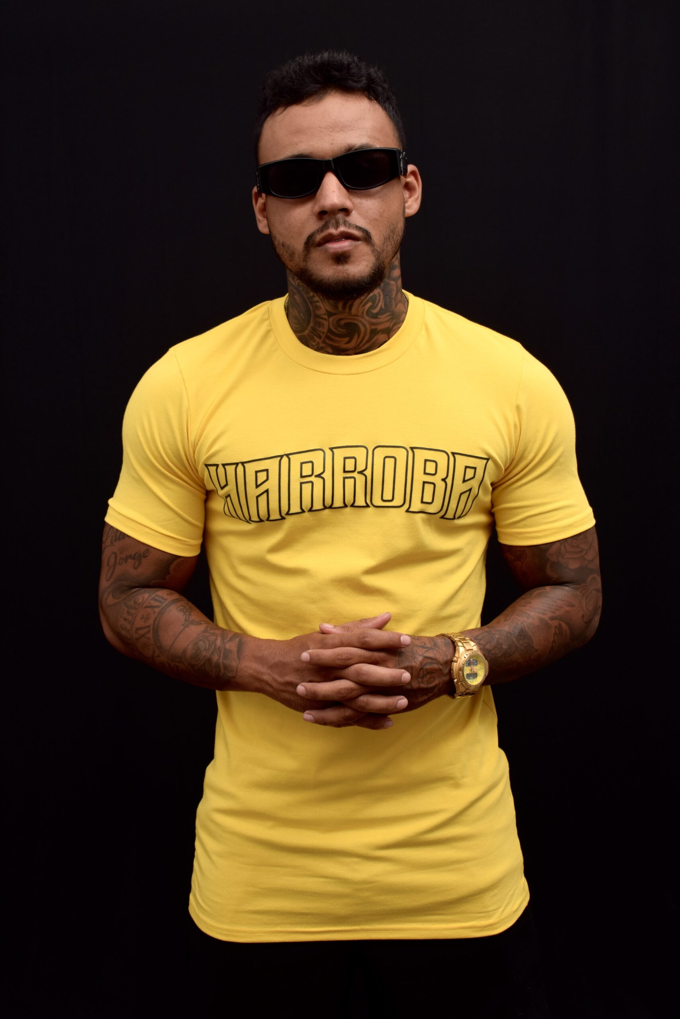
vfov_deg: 42.3
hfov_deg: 28.9
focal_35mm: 46
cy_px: 510
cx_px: 340
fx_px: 1317
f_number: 8
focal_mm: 31
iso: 200
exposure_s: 1/160
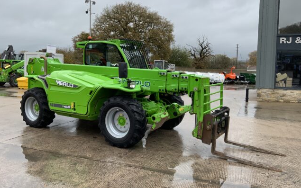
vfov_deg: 40.5
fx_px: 254
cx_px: 150
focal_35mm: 31
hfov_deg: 61.2
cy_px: 81
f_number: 1.8
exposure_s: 1/428
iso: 16
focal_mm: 3
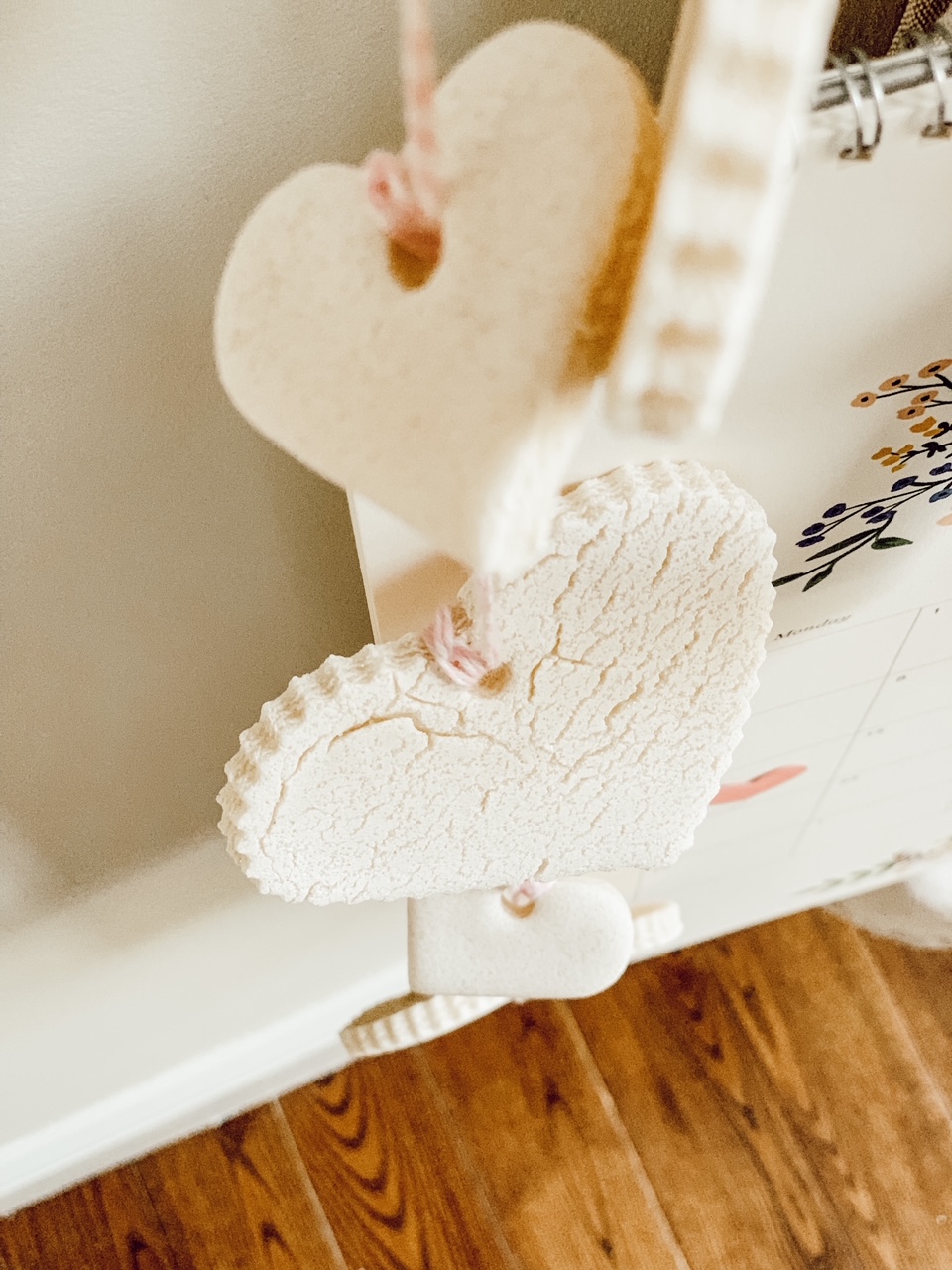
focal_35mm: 52
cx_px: 476
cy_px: 635
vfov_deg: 36.8
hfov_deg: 28.0
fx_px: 1907
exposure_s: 1/60
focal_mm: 6
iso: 125
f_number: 2.4
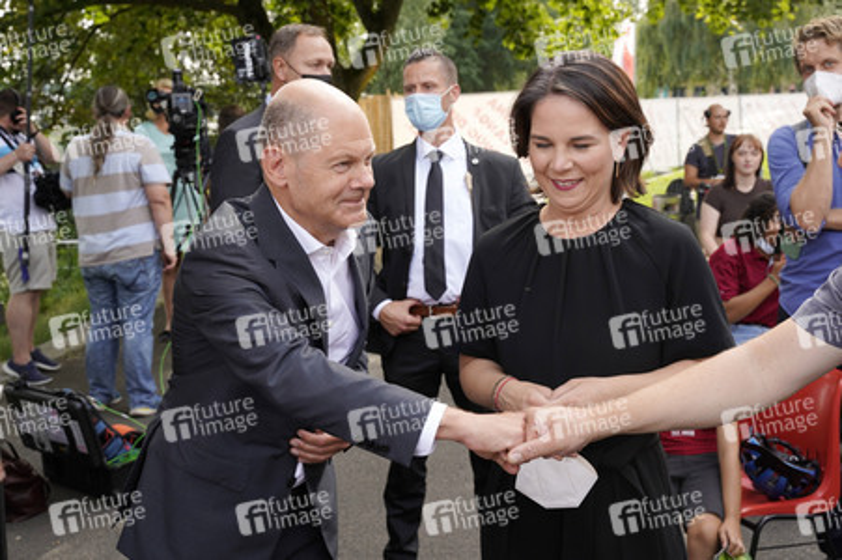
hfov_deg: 47.4
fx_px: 958
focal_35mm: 41
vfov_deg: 32.6
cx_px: 421
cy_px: 280
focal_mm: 41
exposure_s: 1/200
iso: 250
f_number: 6.3
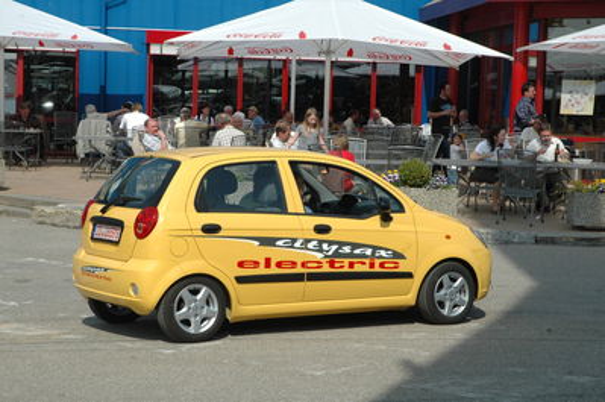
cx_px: 302
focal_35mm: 82
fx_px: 1385
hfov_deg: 24.6
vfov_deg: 16.5
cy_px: 201
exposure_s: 1/500
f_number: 11
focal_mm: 55
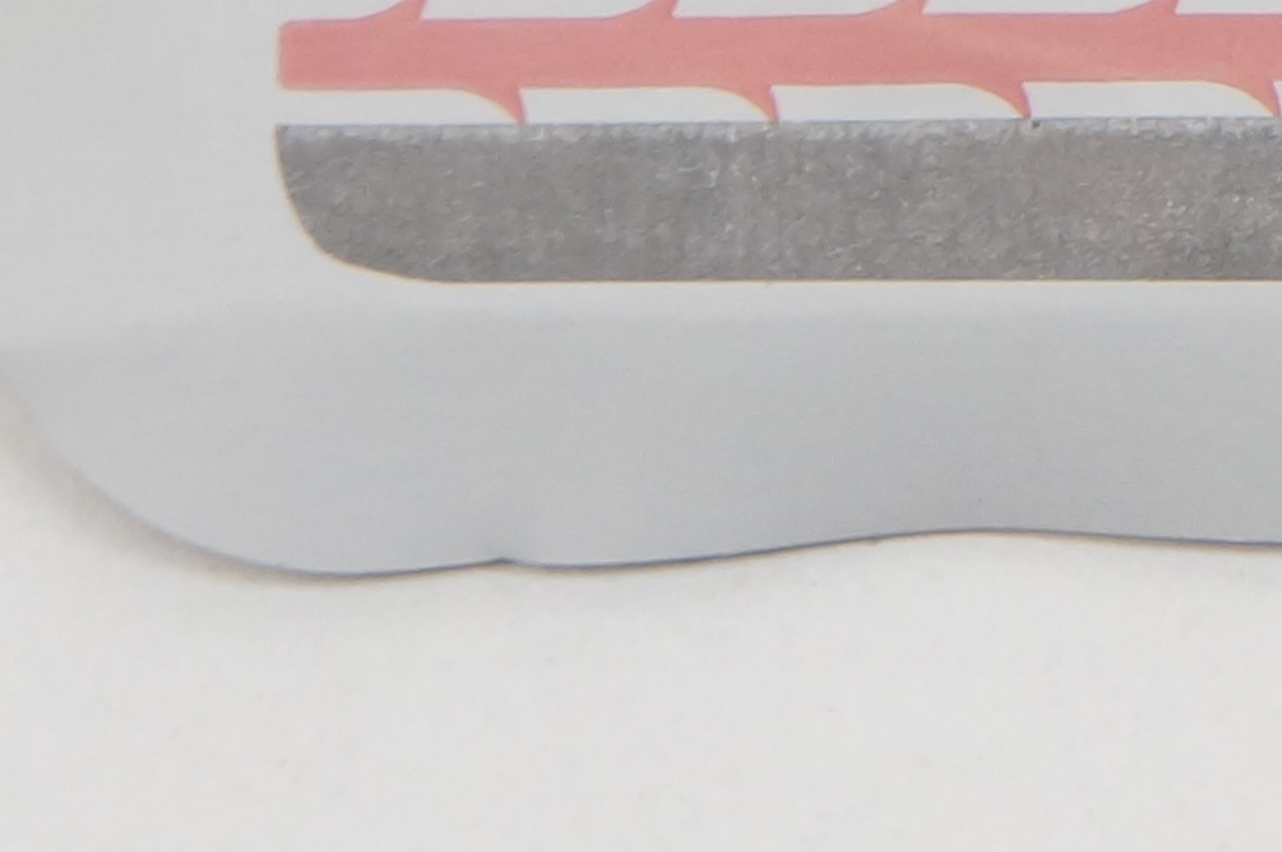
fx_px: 15712
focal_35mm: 442
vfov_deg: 3.1
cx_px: 2709
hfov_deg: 4.6
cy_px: -525
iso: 800
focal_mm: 55
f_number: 7.1
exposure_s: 1/125
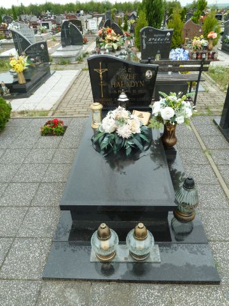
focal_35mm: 25
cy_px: 153
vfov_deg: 69.4
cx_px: 114
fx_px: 221
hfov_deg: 54.9
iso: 80
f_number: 4
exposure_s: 1/125
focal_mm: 4.1
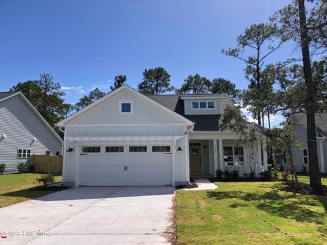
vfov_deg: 49.7
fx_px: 265
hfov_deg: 63.4
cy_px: 122
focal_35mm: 28
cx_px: 164
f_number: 1.8
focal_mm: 4
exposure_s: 1/1185
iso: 20
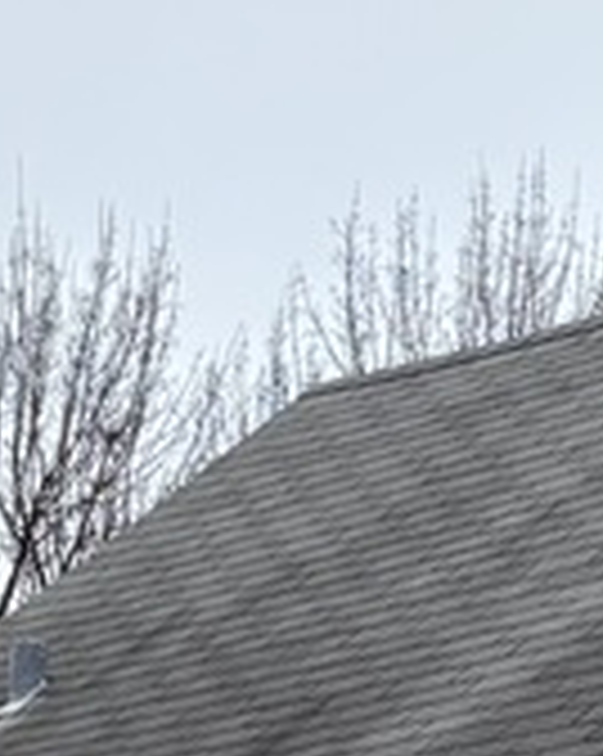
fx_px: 4872
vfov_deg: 8.7
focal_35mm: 218
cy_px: 1098
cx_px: 670
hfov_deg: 7.0
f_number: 1.6
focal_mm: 5.96
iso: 50
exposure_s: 1/1311
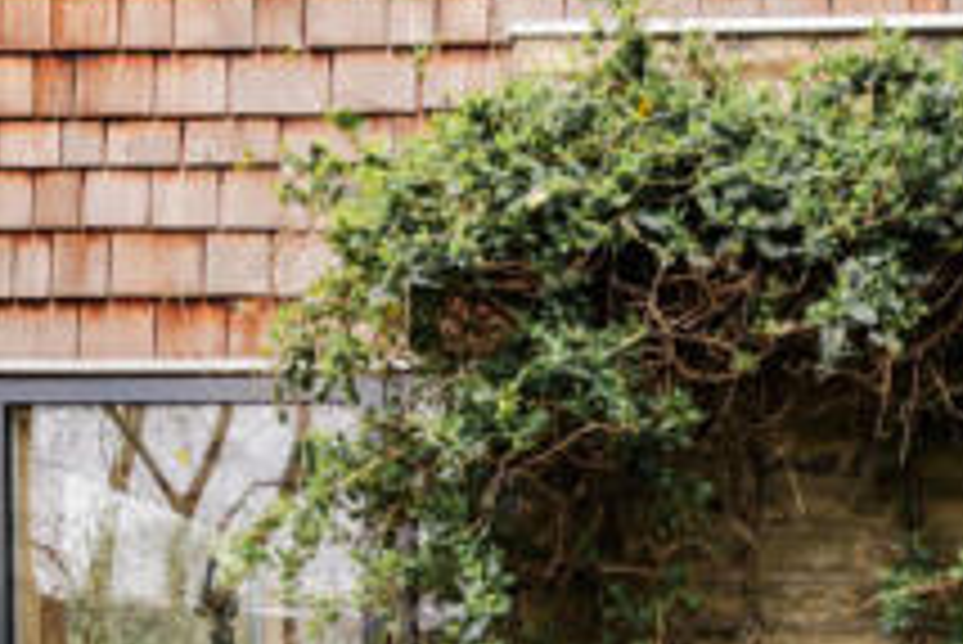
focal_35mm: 46
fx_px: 1231
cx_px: 925
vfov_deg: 25.1
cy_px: 849
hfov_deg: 38.7
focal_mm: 15
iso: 200
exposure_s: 1/200
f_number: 6.3
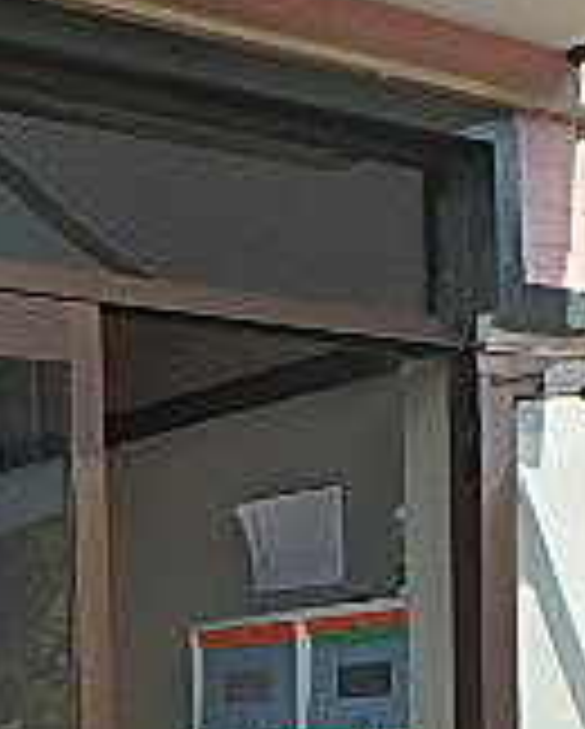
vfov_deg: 21.9
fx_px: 1750
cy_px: 864
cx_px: 63
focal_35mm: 81
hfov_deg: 18.7
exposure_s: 1/640
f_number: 3.5
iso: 125
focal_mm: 3.7
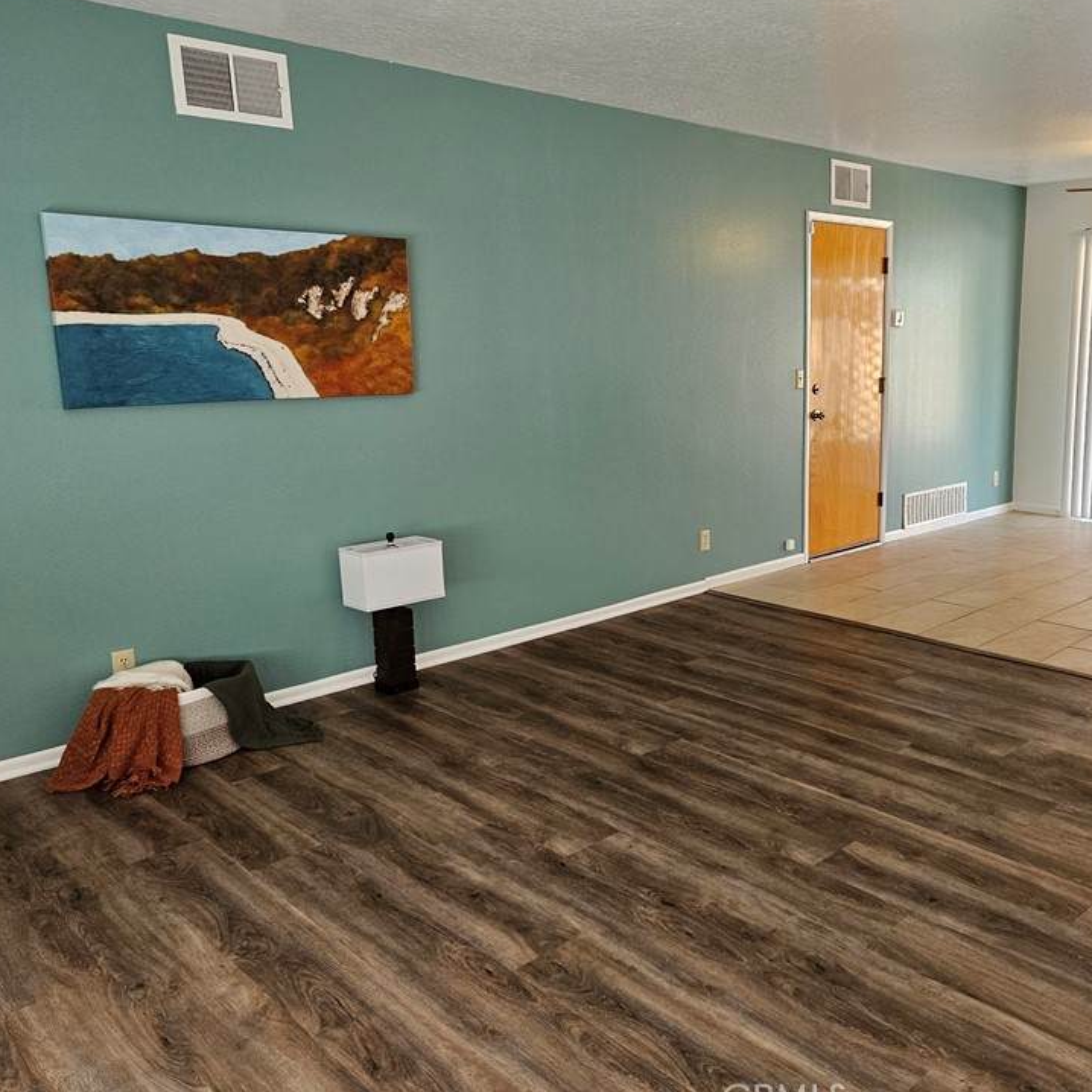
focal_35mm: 29
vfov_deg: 55.6
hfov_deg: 54.4
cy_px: 535
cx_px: 739
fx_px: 1035
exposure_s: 1/120
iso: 250
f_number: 1.8
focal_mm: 5.4
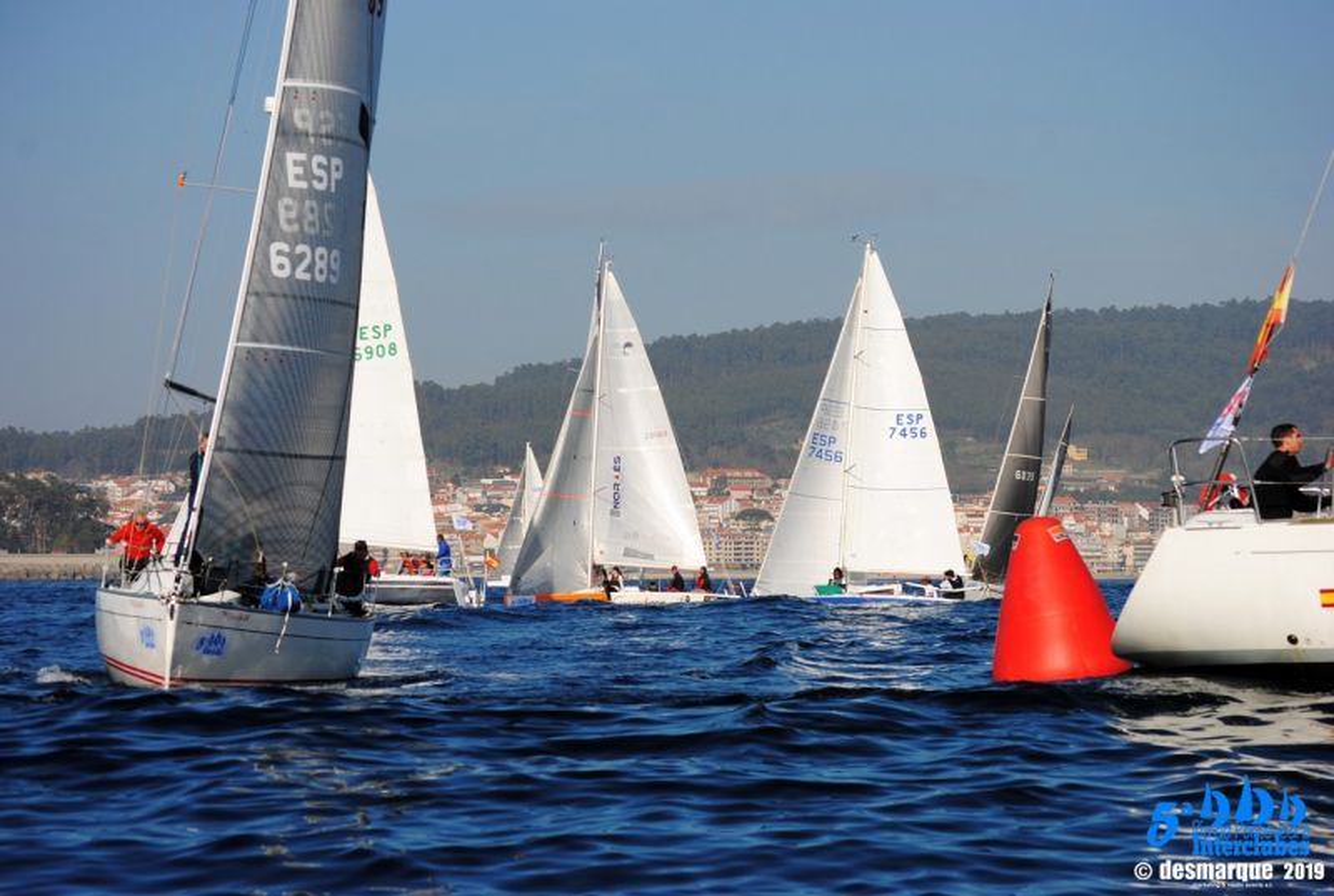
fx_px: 4734
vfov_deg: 10.8
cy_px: 448
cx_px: 667
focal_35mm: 128
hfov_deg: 16.0
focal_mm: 85
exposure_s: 1/800
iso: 100
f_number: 7.1
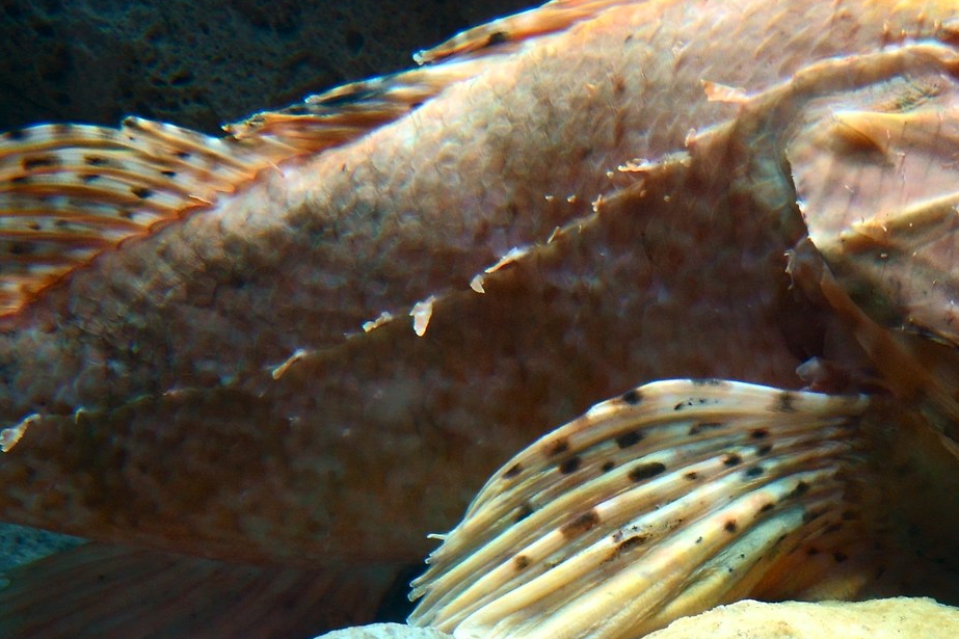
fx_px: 2424
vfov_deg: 15.0
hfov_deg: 22.3
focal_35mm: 91
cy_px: 472
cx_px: 631
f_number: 3.2
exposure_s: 1/1.6
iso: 64
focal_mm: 12.96
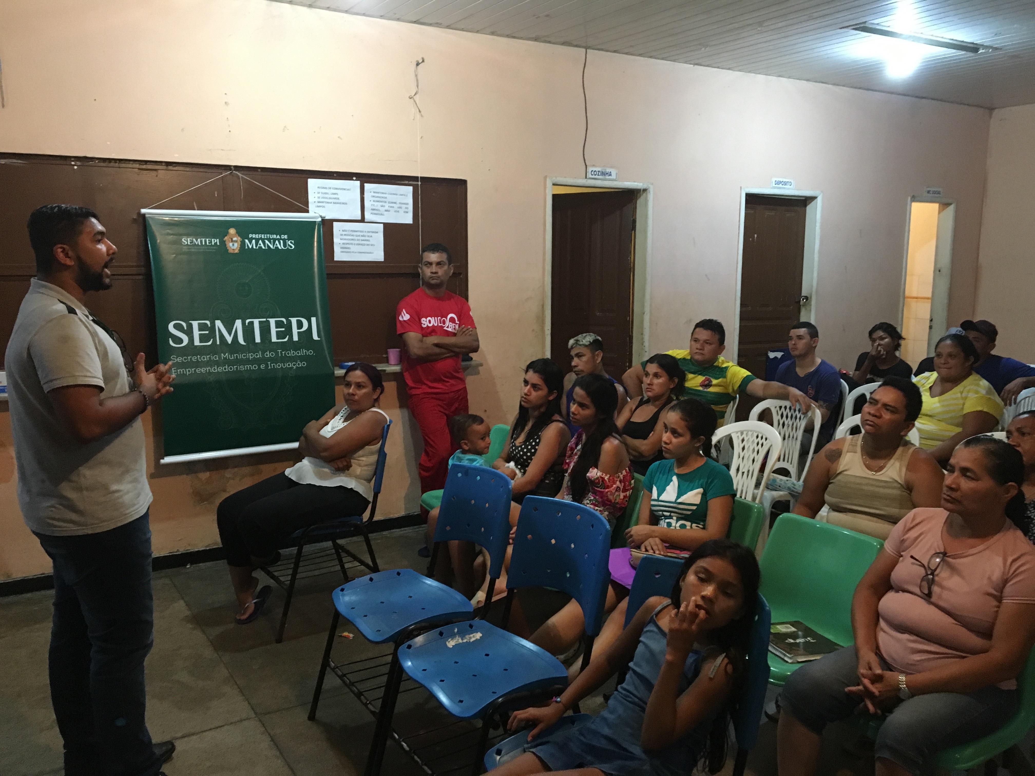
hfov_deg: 61.7
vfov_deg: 48.2
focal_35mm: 29
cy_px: 388
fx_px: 867
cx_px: 518
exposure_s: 1/15
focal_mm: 4.15
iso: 200
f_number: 2.2
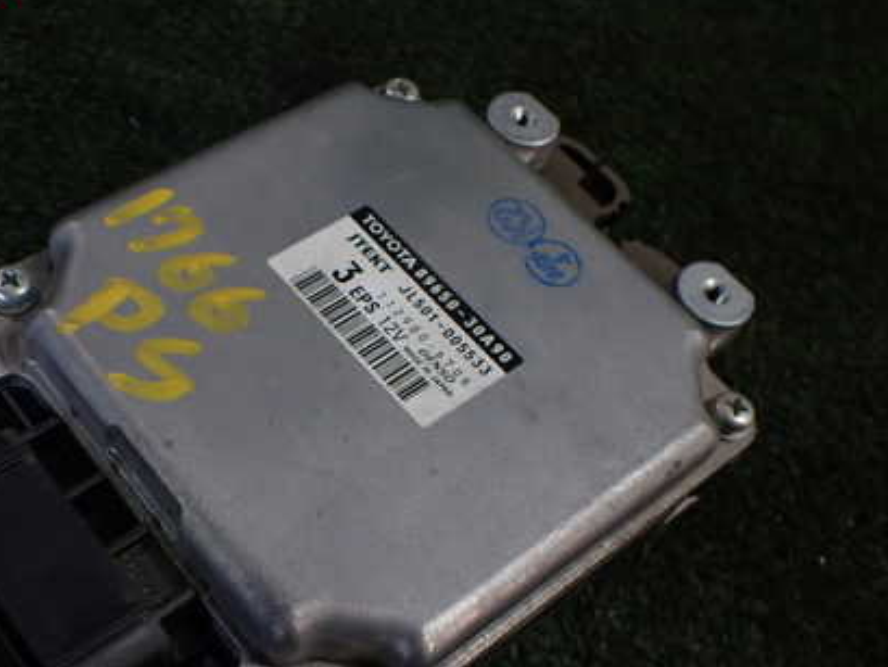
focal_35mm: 44
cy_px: 445
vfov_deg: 32.6
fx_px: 1129
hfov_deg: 42.0
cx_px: 256
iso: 250
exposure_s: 1/125
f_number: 2.3
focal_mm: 5.4
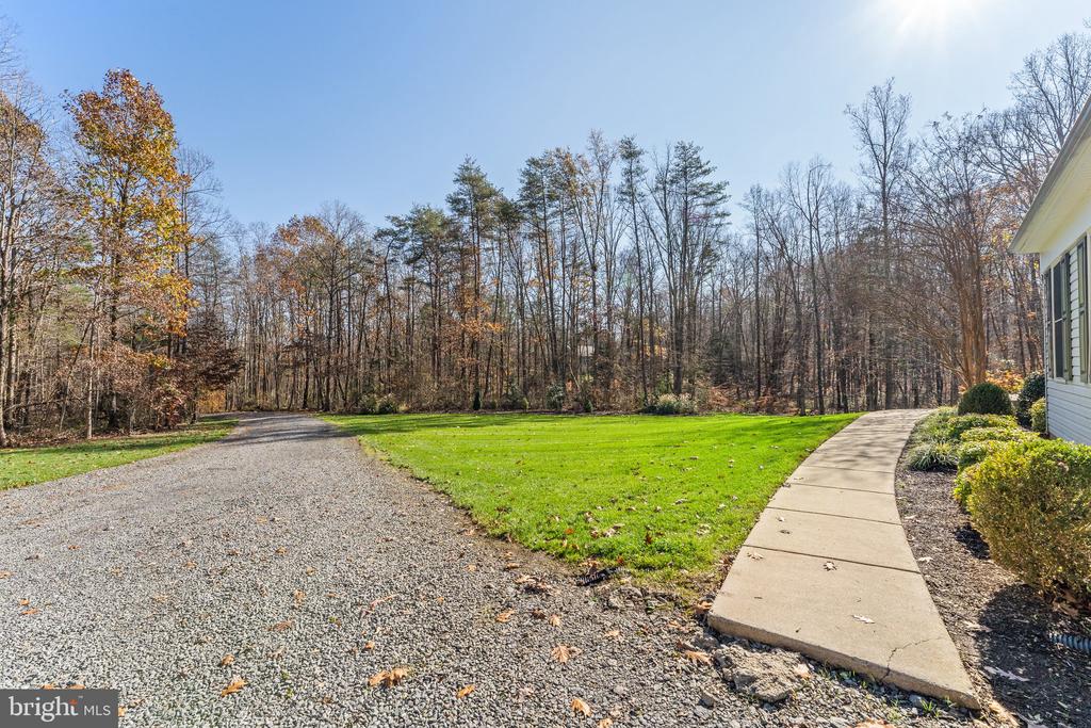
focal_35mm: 14
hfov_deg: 104.2
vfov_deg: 81.2
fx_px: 424
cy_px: 364
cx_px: 546
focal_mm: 14
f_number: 8
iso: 640
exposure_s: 1/1000
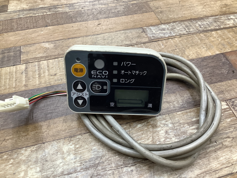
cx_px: 118
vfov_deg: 45.5
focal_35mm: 31
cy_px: 89
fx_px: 212
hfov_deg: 58.3
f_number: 2.4
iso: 160
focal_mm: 3.3
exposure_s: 1/60
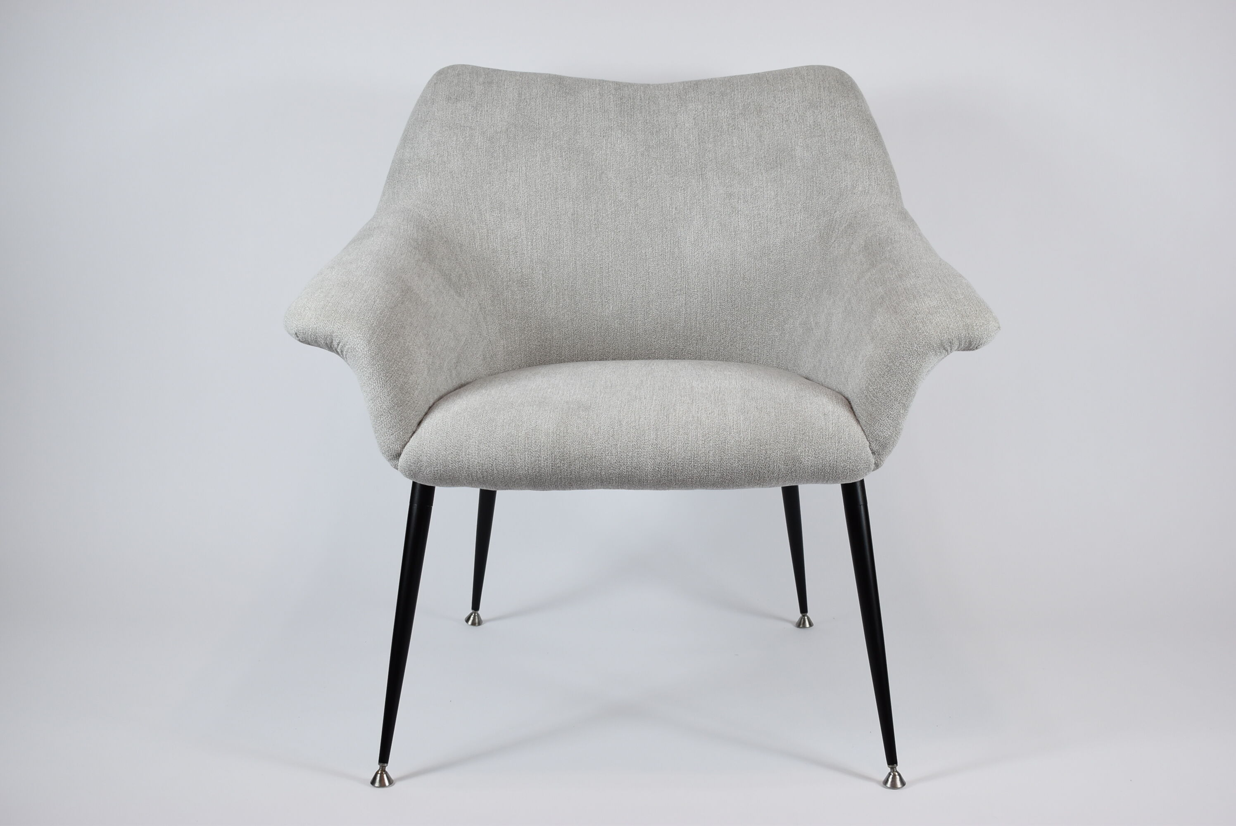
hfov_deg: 38.9
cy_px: 413
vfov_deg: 26.5
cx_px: 618
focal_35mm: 51
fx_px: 1752
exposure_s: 1/125
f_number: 5.6
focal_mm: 34
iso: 560
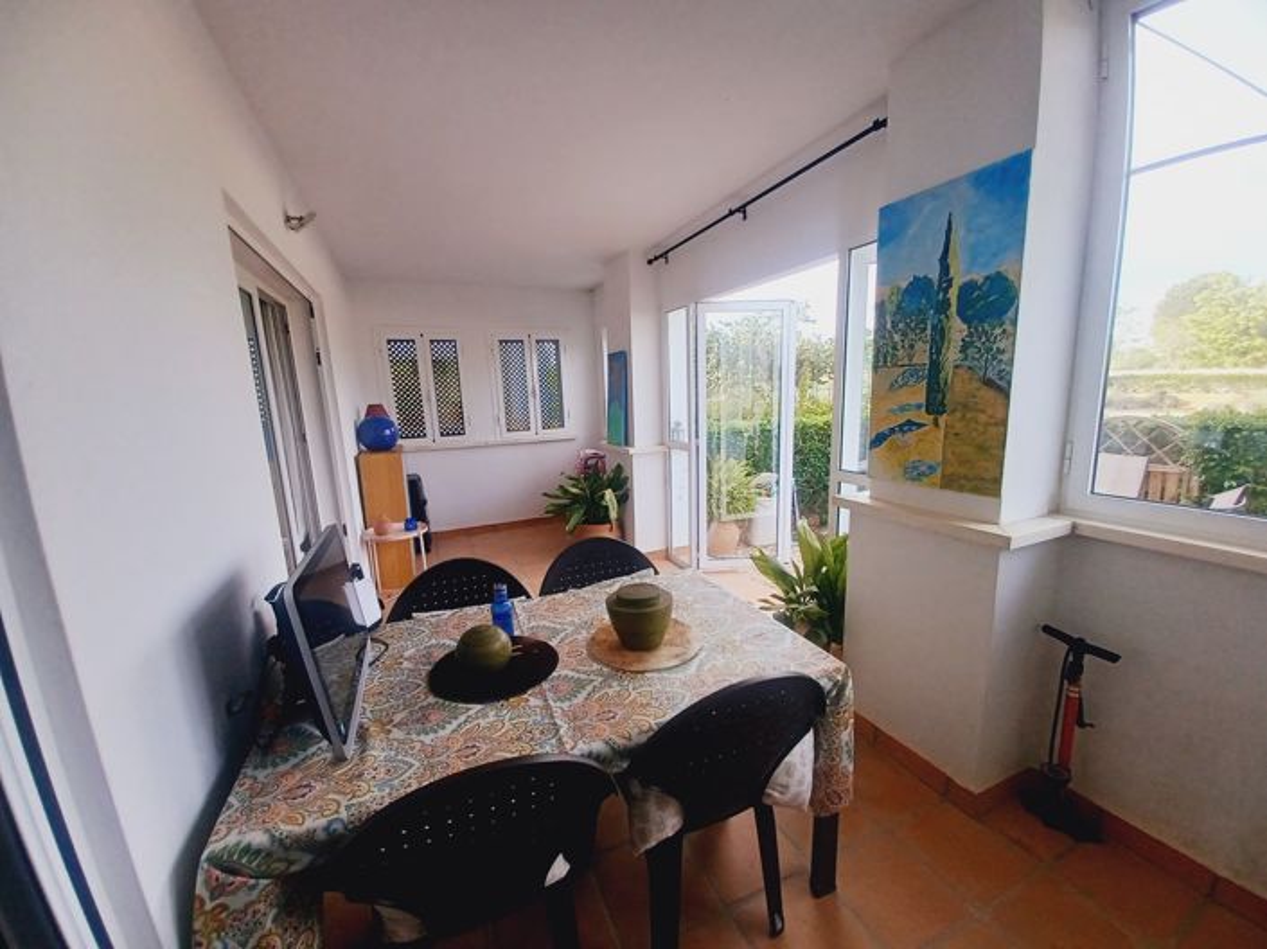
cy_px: 474
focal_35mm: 13
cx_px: 634
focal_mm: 1.42
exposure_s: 1/166
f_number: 2.2
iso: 40
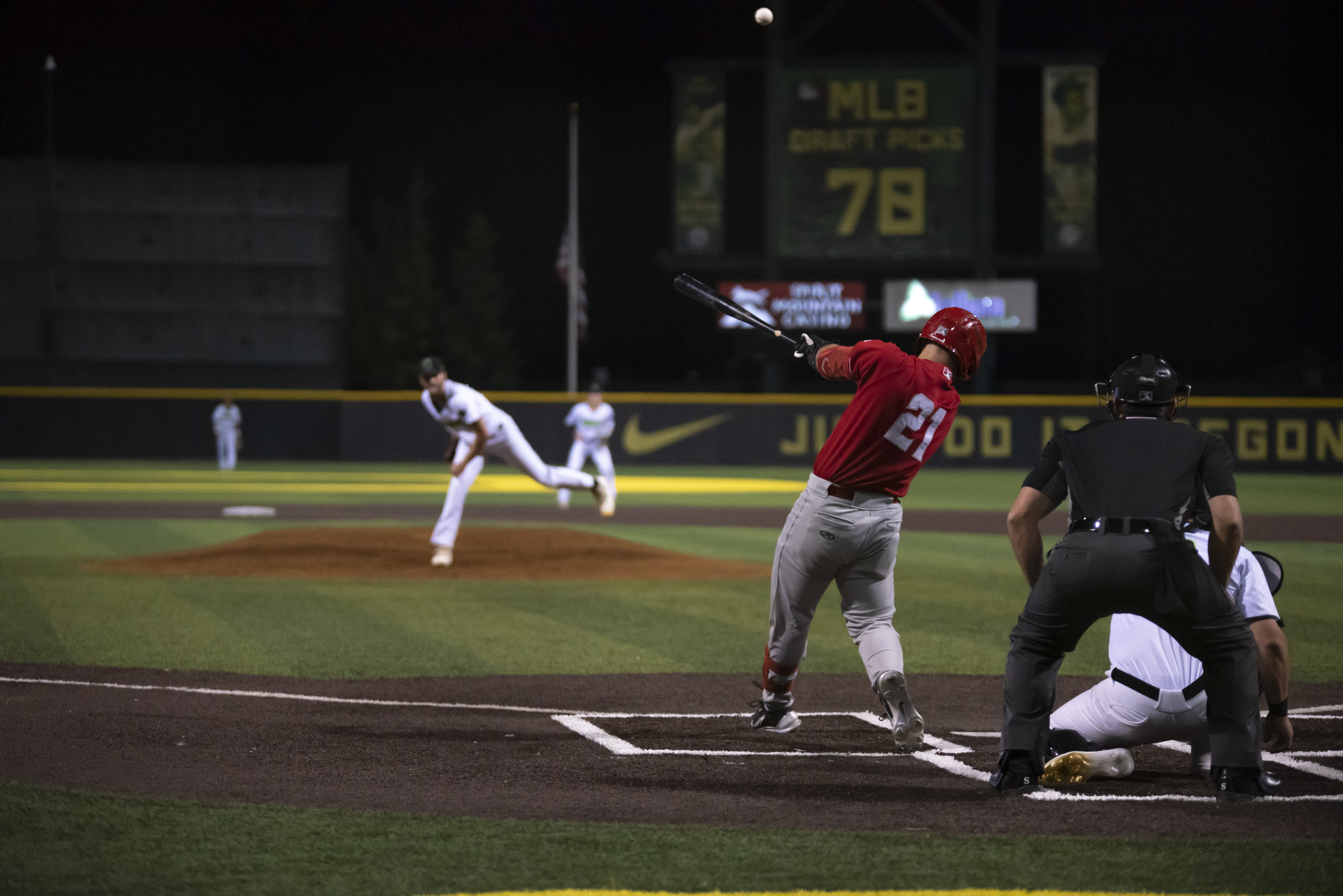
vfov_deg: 11.2
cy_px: 448
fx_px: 4553
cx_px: 672
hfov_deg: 16.8
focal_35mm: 122
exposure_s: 1/2500
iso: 2500
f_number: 2.8
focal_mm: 122
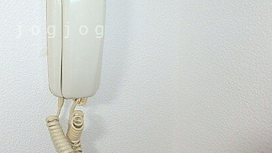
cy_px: 30
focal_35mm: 36
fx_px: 260
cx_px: 61
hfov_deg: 52.4
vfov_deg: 31.9
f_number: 3.5
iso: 320
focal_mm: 3.7
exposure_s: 1/30
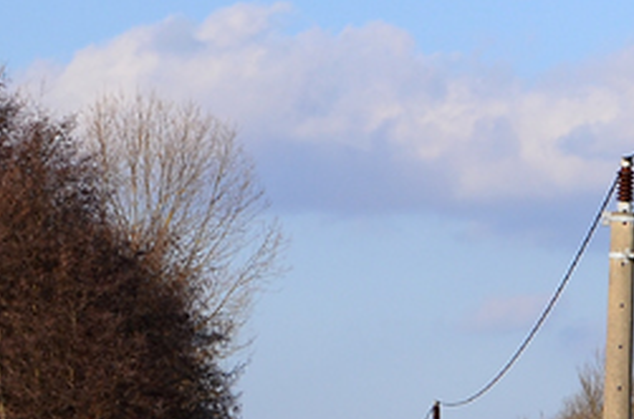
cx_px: 1000
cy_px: 750
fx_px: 6236
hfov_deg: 5.8
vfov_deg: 3.8
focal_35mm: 355
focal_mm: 58
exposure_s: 1/800
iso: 250
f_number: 6.3
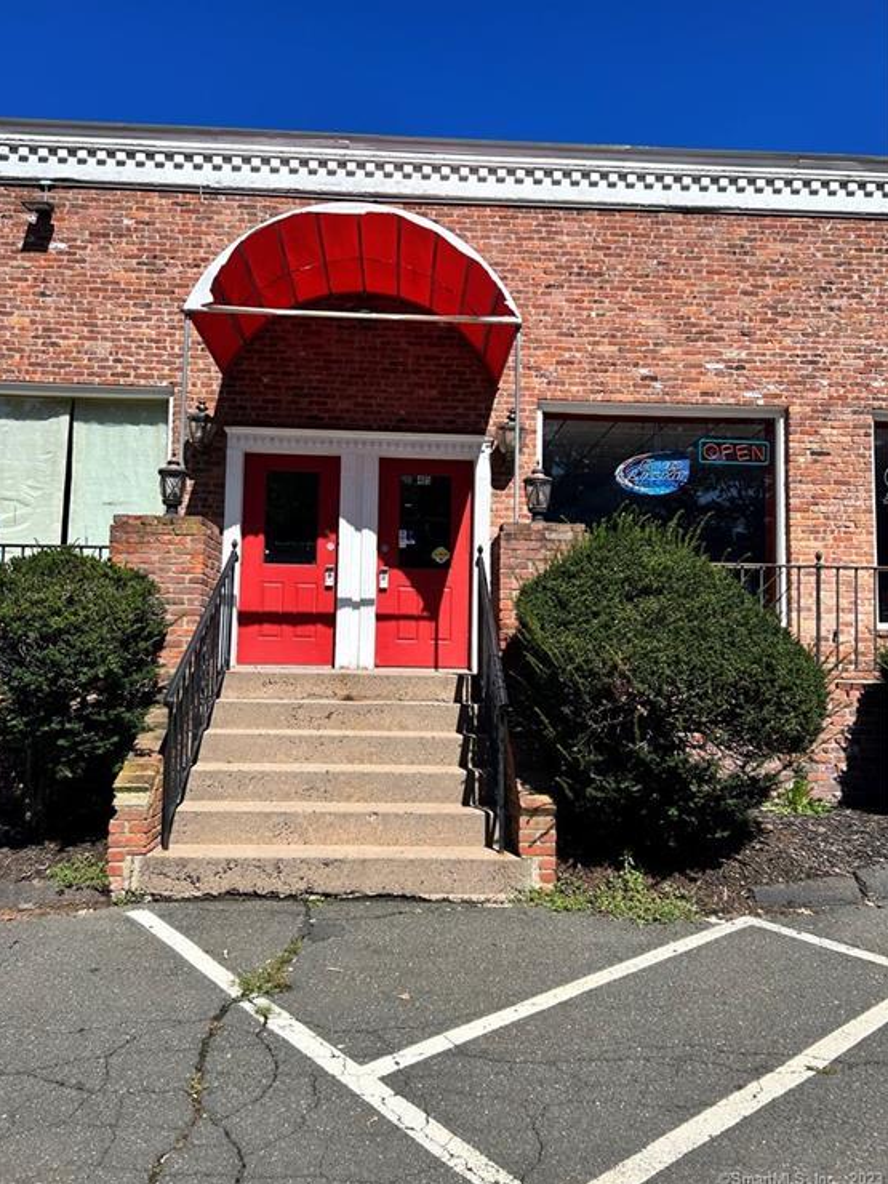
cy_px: 576
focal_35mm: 27
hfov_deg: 51.3
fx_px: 924
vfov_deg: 65.3
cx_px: 430
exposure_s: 1/4115
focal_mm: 5.7
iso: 50
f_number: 1.5
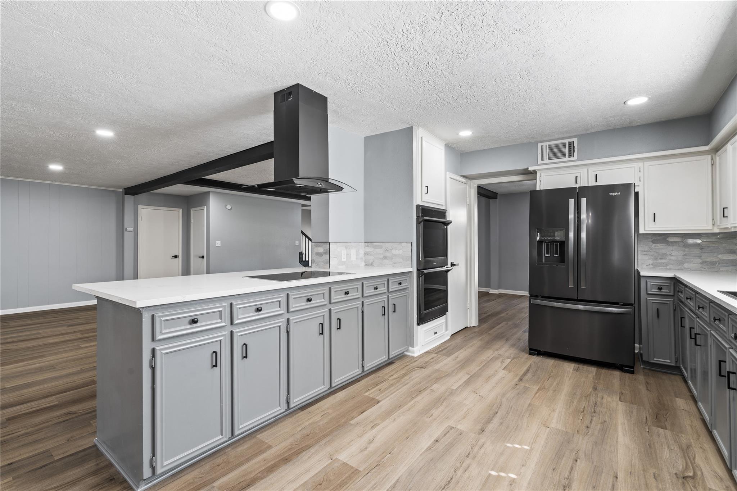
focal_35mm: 16
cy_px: 246
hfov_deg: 96.7
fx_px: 328
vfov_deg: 73.7
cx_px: 368
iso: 200
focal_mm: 16
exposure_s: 1
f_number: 9
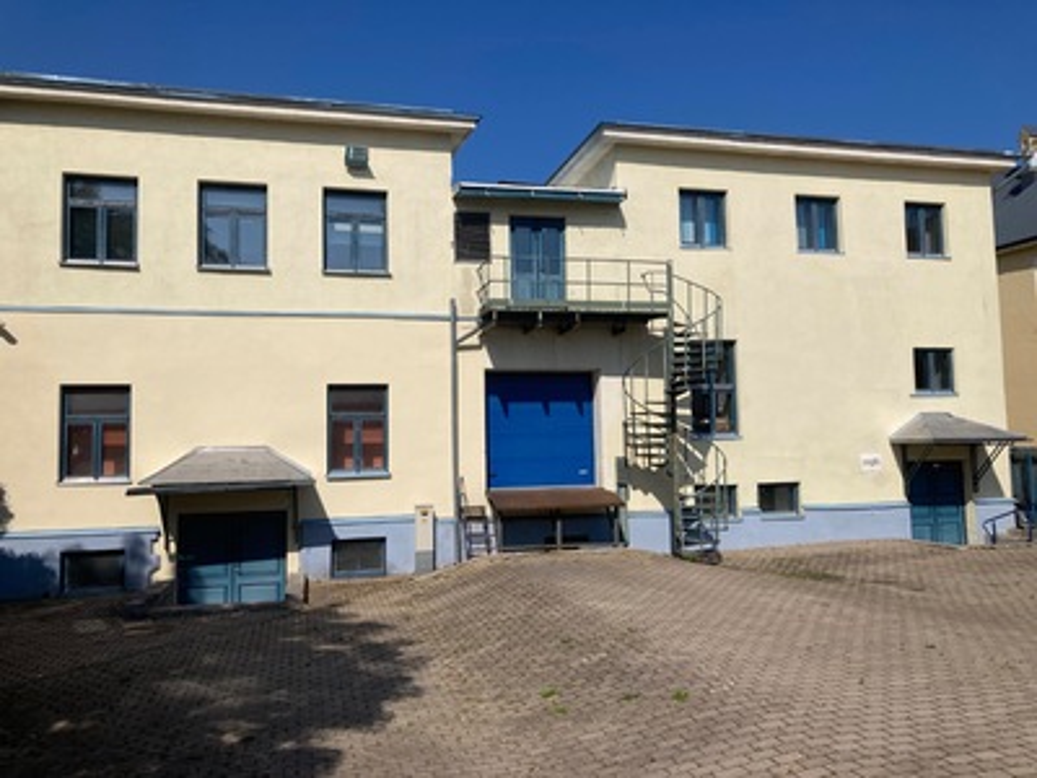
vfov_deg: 49.7
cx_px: 518
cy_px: 389
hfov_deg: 63.4
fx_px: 839
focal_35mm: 28
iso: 25
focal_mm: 3.99
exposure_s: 1/5348
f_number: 1.8
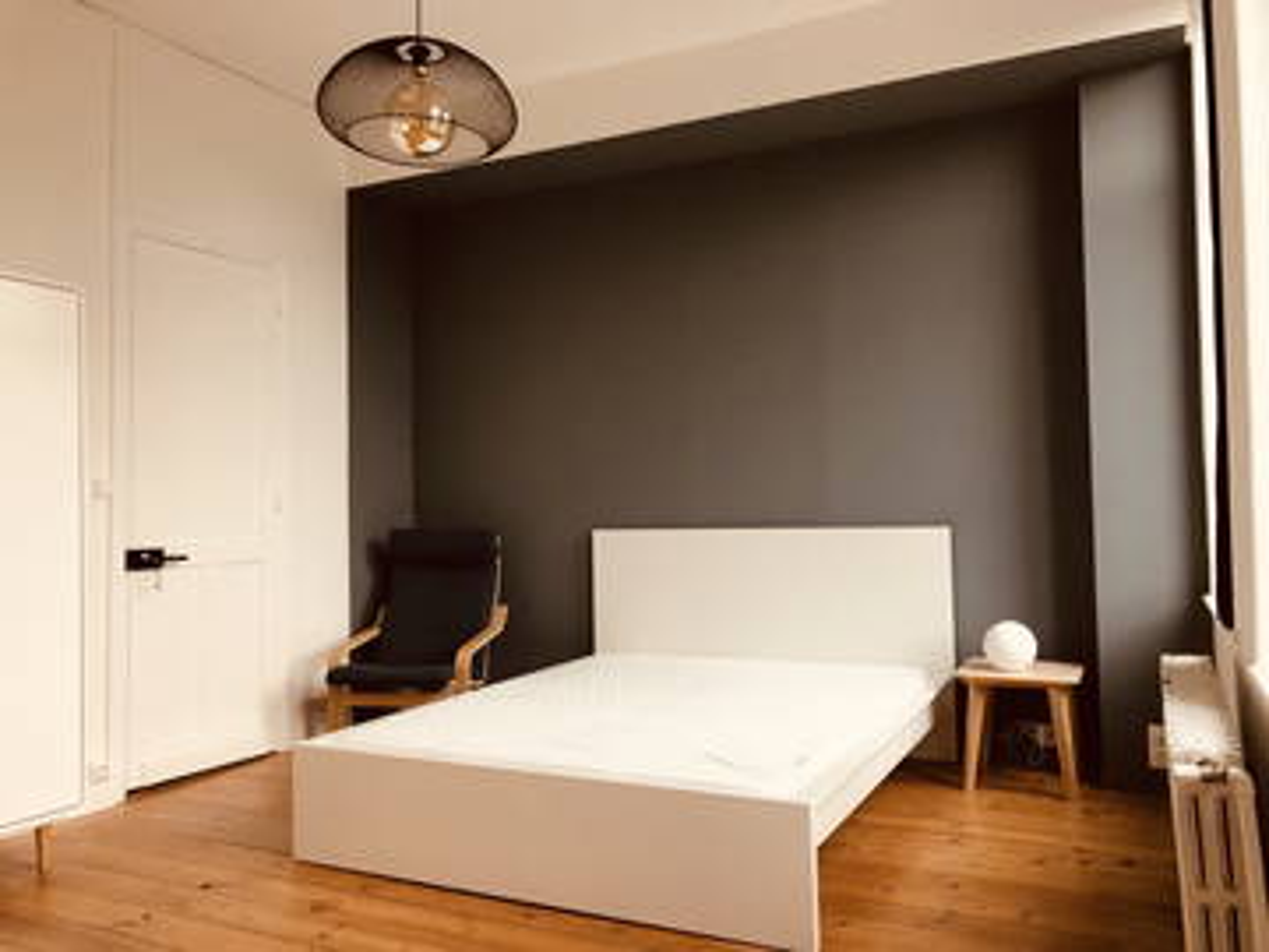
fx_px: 1026
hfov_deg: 63.4
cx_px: 634
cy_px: 476
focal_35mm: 28
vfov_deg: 49.7
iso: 64
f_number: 1.8
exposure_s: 1/15
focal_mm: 4
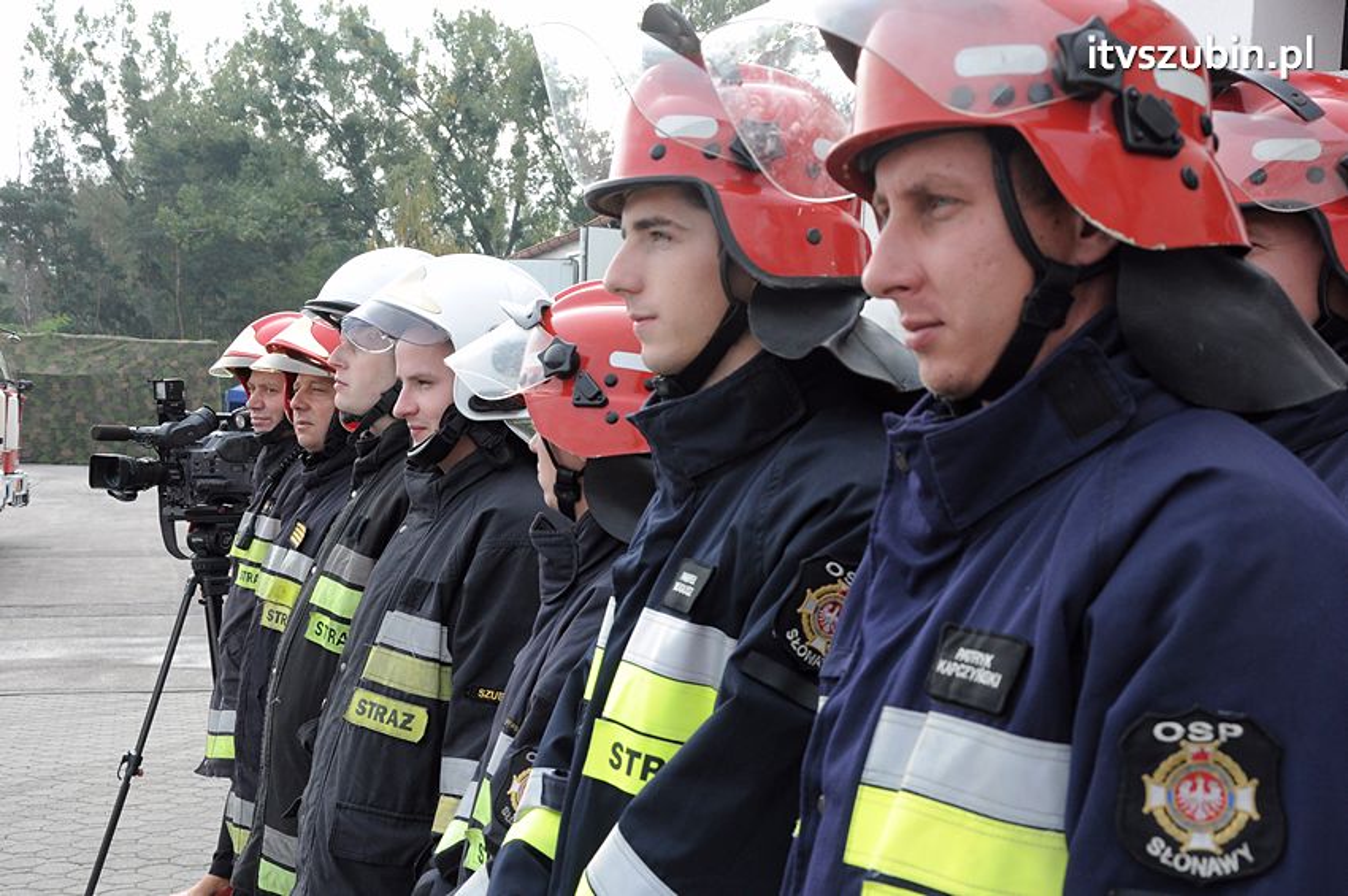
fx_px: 1964
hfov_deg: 37.9
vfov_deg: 25.7
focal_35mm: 52
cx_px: 674
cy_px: 448
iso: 500
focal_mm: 35
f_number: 9
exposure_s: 1/320
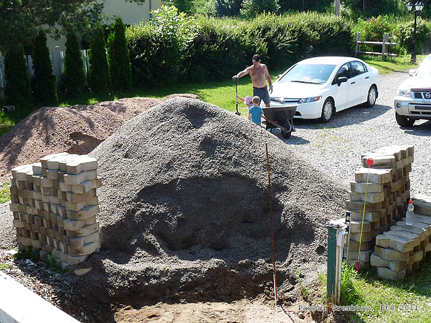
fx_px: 623
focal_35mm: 50
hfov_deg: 38.2
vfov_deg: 29.1
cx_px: 216
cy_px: 162
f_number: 5
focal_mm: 4.9
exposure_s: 1/200
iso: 100
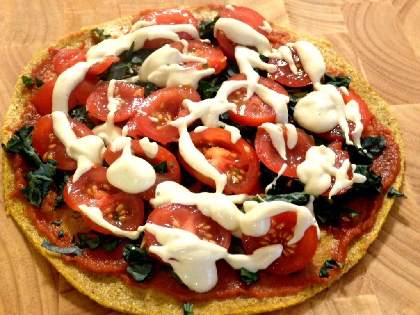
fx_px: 655
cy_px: 158
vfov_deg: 27.0
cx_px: 210
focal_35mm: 54
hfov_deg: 35.5
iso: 800
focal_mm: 9.8
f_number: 4.1
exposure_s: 1/10
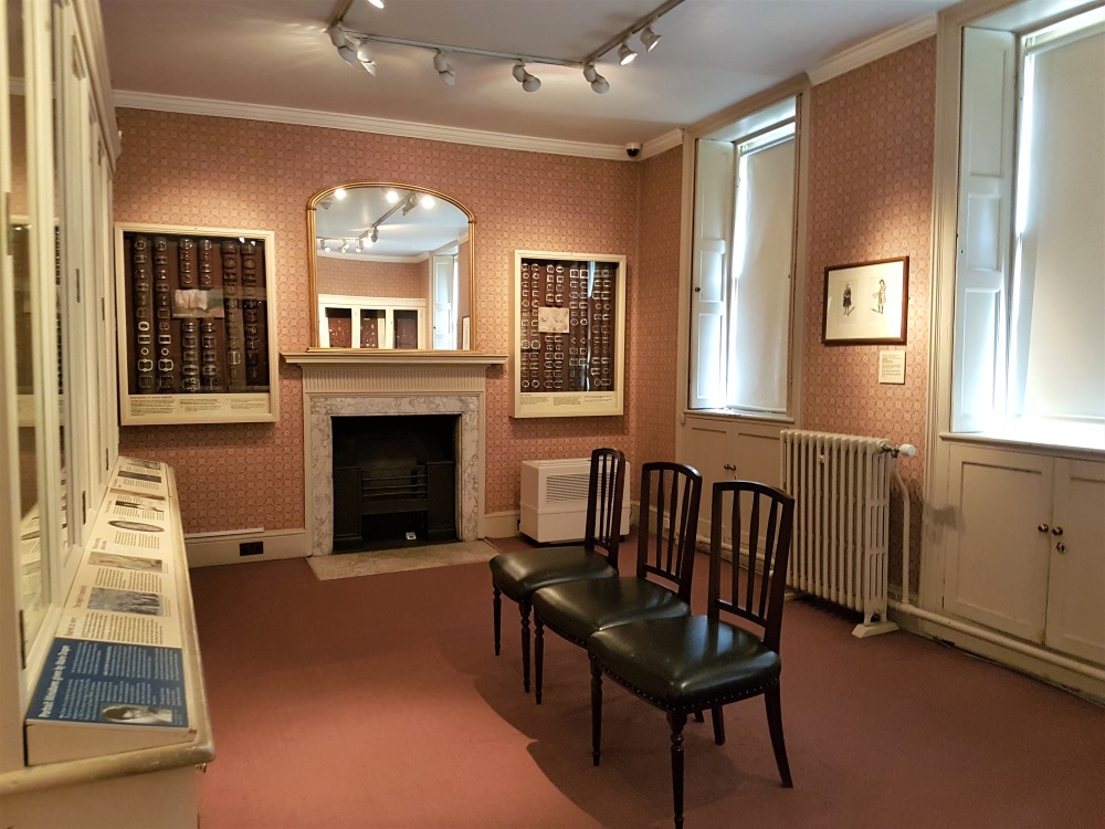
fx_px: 830
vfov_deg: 53.1
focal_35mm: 26
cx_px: 552
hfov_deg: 67.3
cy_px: 414
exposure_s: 1/11
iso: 250
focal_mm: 4.2
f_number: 1.7
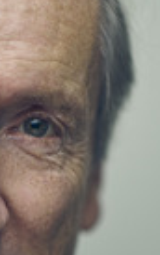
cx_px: -47
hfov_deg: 4.6
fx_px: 1975
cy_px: 261
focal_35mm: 284
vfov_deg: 7.4
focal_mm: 85
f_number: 1.4
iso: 500
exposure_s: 1/160
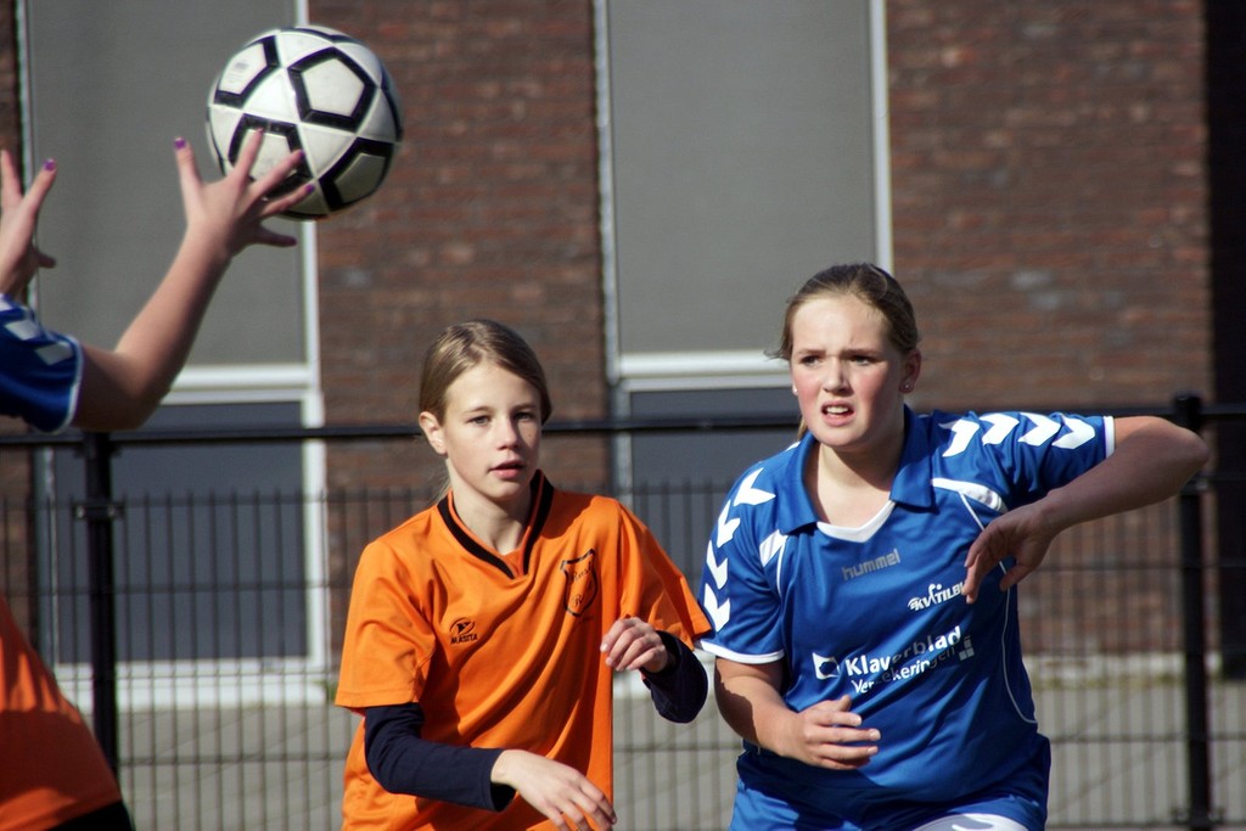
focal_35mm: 375
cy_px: 416
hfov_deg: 5.5
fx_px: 12980
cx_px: 623
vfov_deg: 3.7
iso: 200
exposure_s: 1/1000
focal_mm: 250
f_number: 6.3
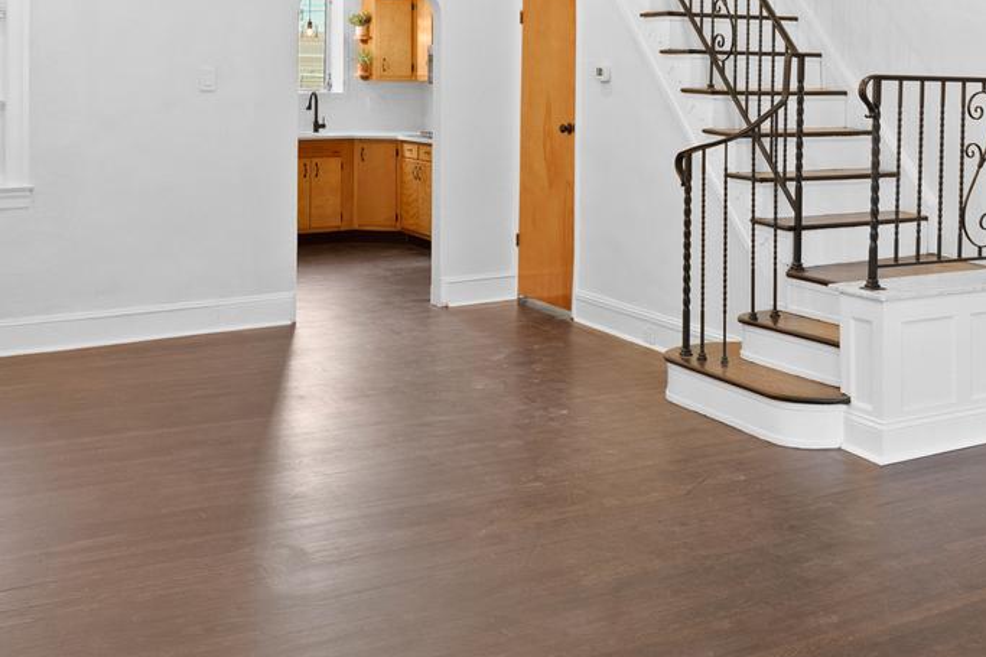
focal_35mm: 48
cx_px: 774
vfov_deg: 27.1
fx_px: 1314
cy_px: 71
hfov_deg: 39.7
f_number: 5.6
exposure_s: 1/10
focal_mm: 16
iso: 640
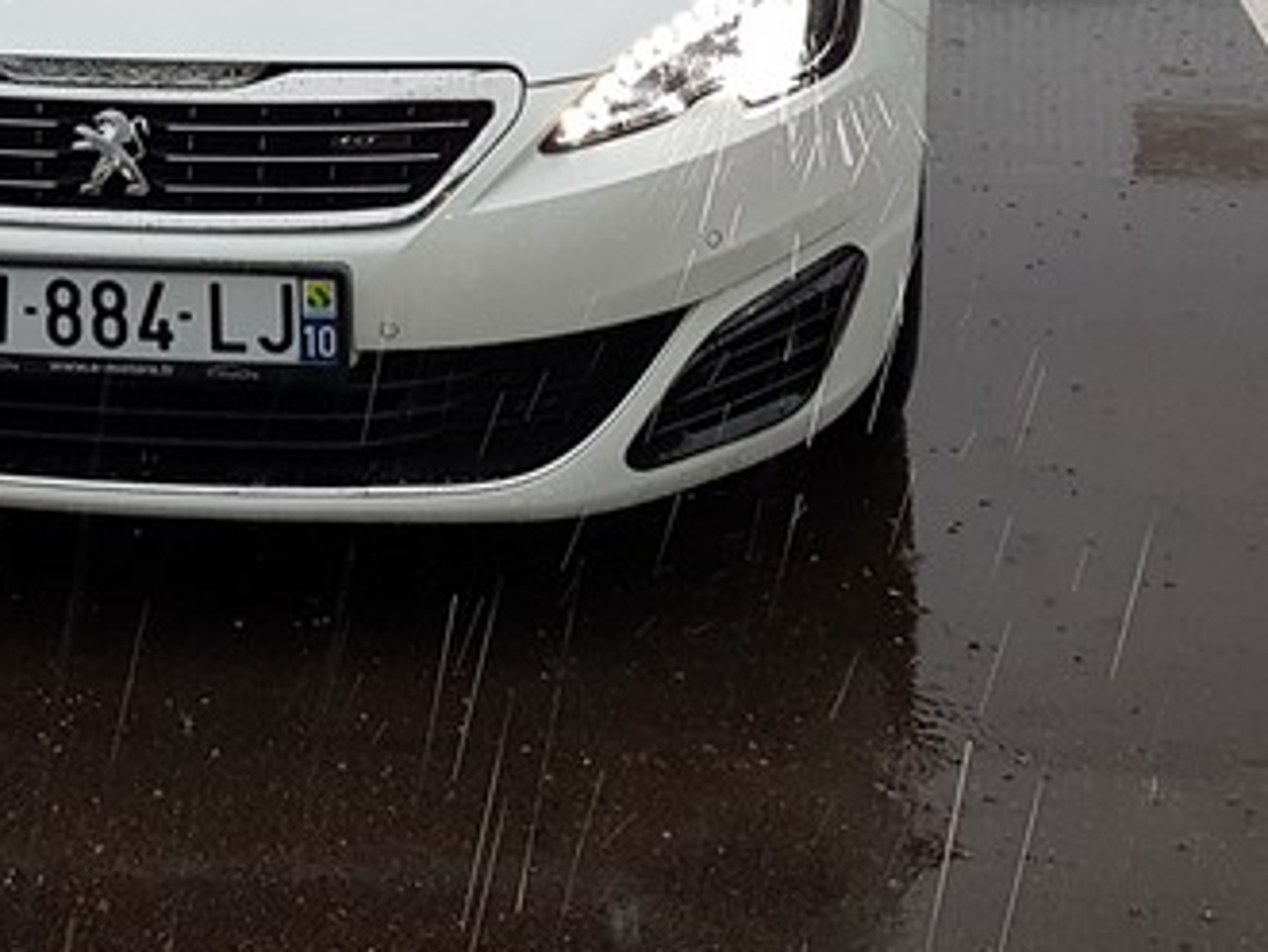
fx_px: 2309
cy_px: 54
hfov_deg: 30.1
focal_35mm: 63
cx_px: 288
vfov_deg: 22.6
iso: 100
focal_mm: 4.2
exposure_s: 1/50
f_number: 1.7
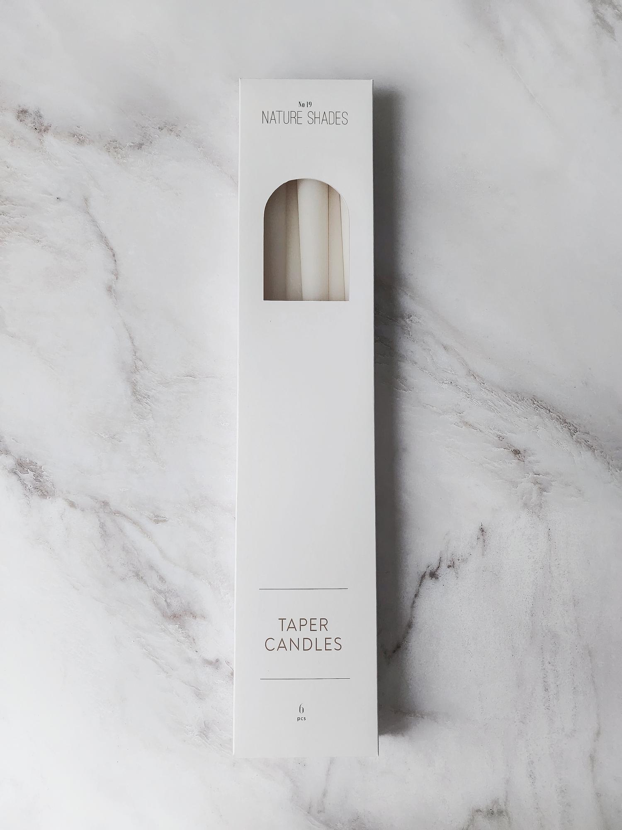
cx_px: 311
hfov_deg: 58.9
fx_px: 551
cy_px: 415
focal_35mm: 23
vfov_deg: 73.9
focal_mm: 6.4
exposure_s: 1/120
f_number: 1.8
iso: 1000
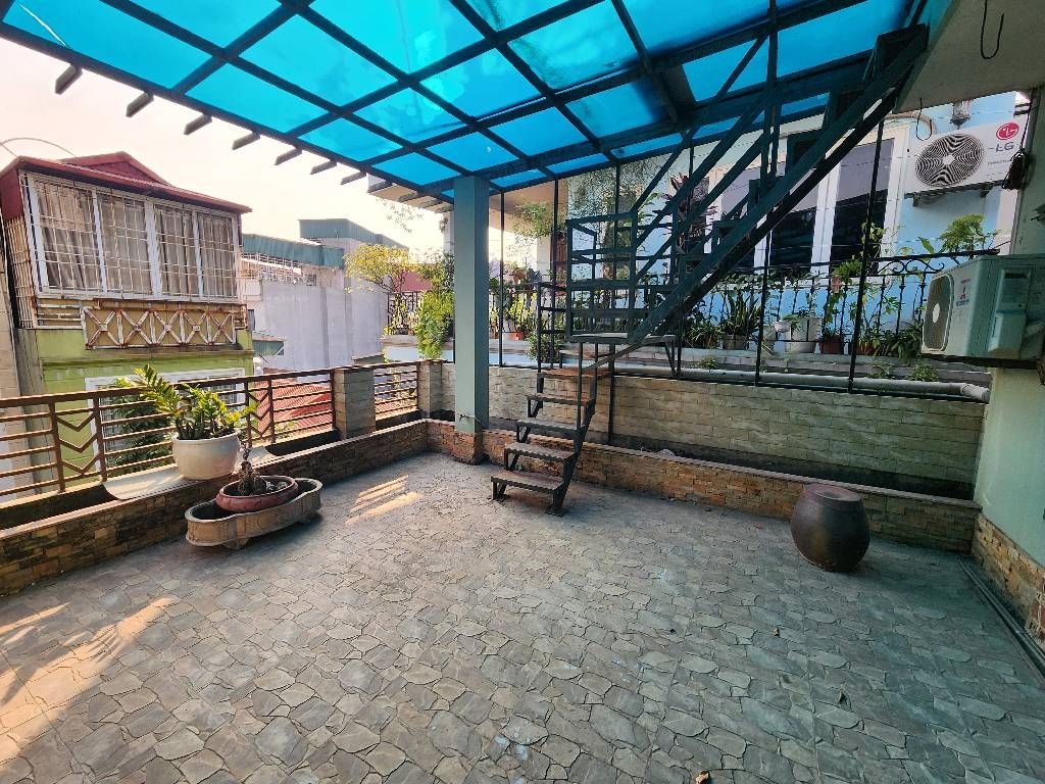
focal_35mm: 13
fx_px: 392
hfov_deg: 106.2
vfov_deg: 89.9
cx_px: 522
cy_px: 392
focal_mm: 2.2
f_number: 2.2
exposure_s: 1/435
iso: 50
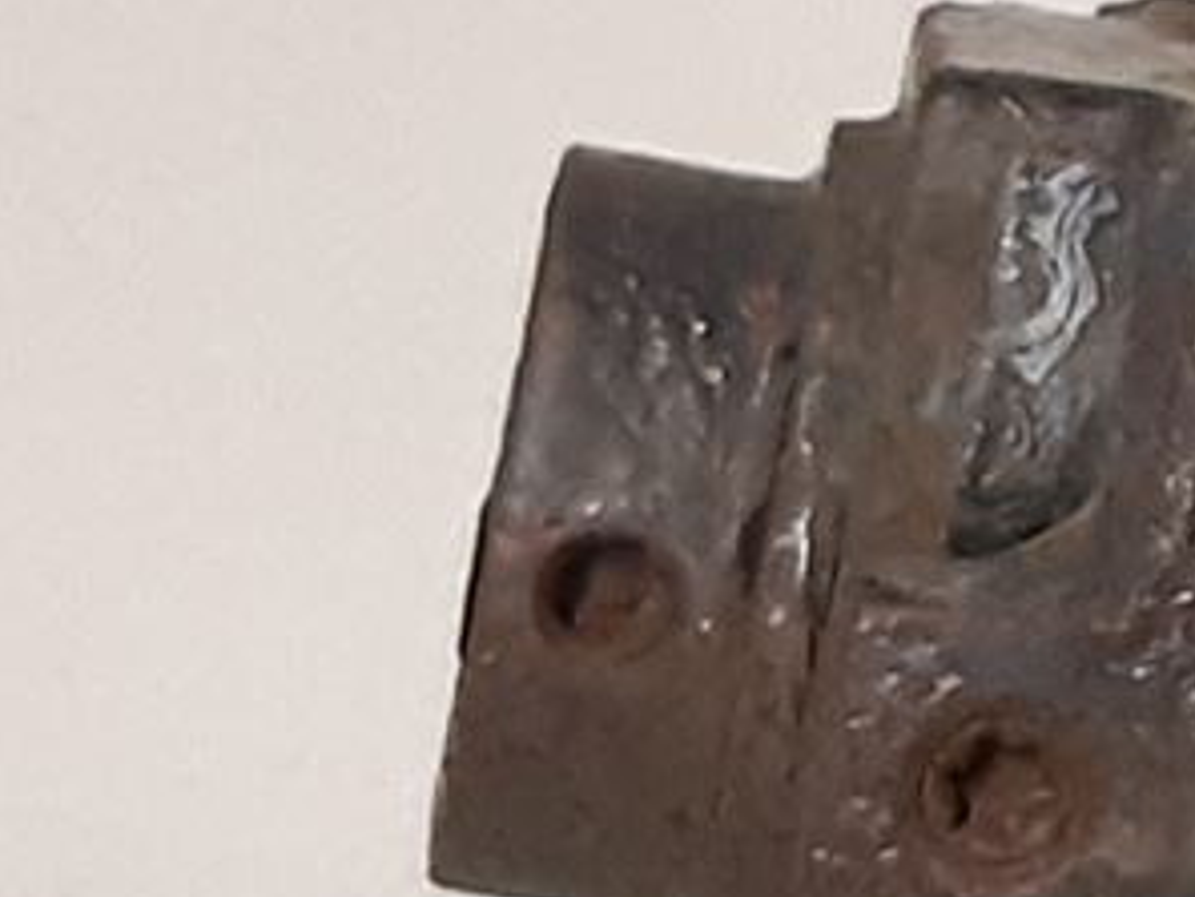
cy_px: 314
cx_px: 2056
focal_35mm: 179
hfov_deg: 10.5
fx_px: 6182
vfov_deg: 8.3
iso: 320
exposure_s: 1/50
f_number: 1.7
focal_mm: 3.93
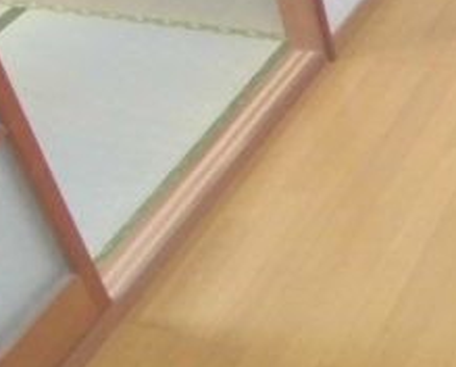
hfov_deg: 22.7
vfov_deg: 20.1
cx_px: 602
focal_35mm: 74
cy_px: 4
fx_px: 1000
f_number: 3.5
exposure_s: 1/30
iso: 800
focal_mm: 4.6
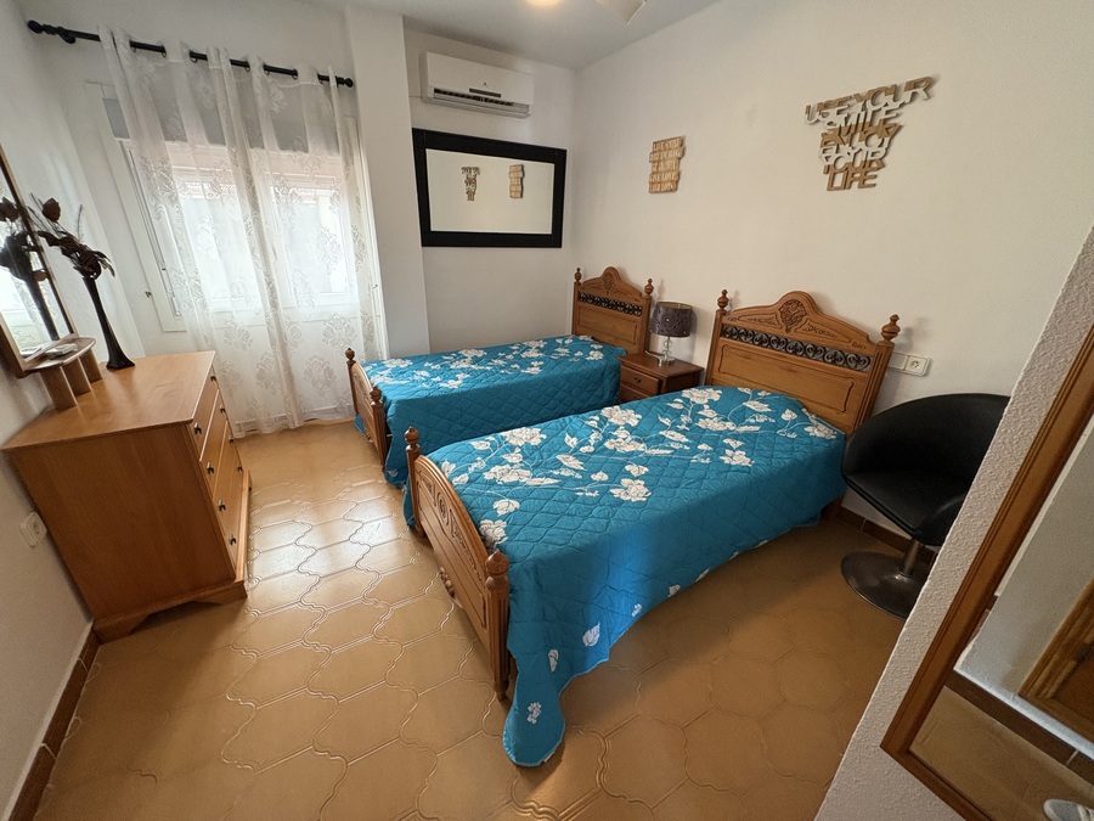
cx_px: 547
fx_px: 442
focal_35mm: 14
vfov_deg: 85.7
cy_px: 410
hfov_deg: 102.1
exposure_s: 1/50
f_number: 2.2
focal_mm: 2.22
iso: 400
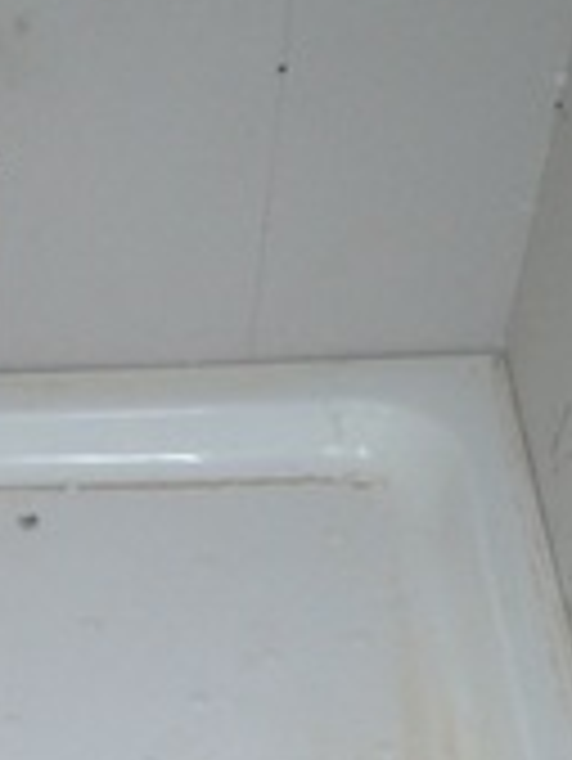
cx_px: -14
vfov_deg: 17.7
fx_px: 2288
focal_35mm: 104
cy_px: 983
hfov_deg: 14.0
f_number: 2.4
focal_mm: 4.12
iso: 50
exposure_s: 1/60
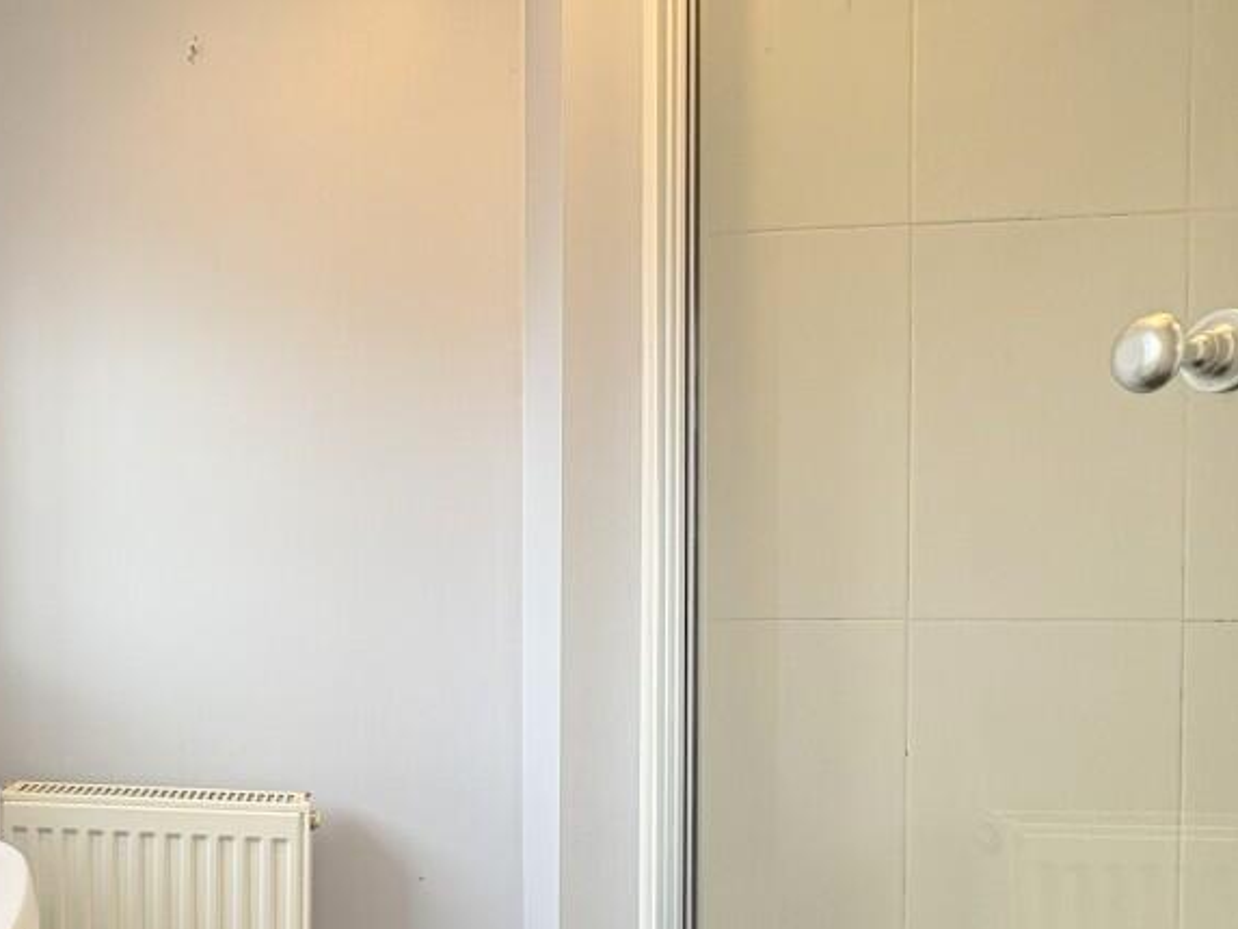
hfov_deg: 63.4
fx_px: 894
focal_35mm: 25
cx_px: 246
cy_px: 583
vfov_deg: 54.3
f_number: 2.2
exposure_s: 1/50
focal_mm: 2.22
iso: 320
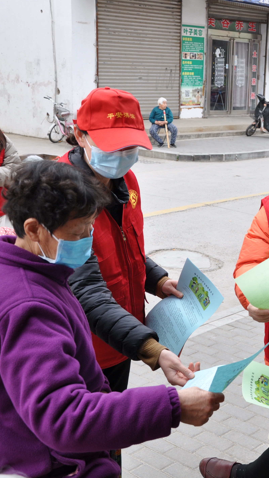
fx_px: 723
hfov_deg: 20.3
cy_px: 238
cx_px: 280
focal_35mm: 57
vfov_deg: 36.6
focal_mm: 24
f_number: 5.6
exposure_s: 1/125
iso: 200
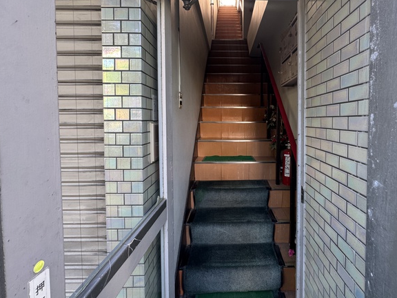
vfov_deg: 74.3
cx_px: 233
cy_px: 127
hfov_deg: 90.1
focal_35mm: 17
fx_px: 195
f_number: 2.2
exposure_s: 1/99
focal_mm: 2.22
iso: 160
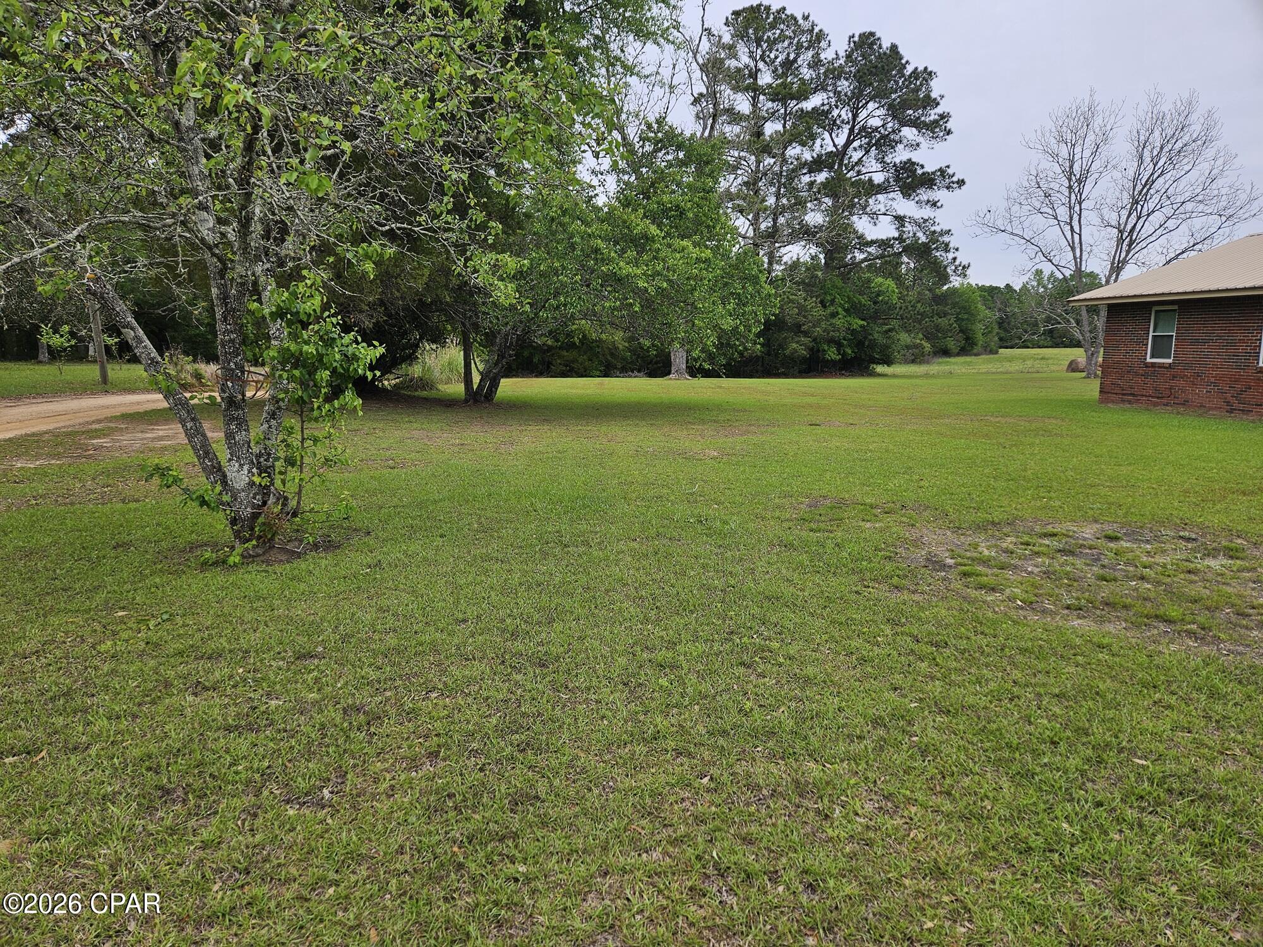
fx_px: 839
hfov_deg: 73.9
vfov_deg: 58.9
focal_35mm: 23
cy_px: 474
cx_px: 632
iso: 25
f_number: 1.8
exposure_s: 1/781
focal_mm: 5.4
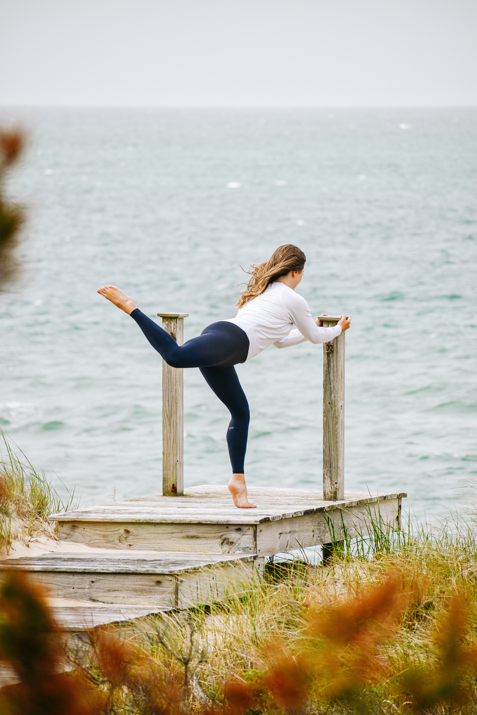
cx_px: 238
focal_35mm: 270
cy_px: 358
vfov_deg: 7.6
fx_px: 5364
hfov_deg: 5.1
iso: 100
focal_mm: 180
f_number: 5.3
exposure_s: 1/800
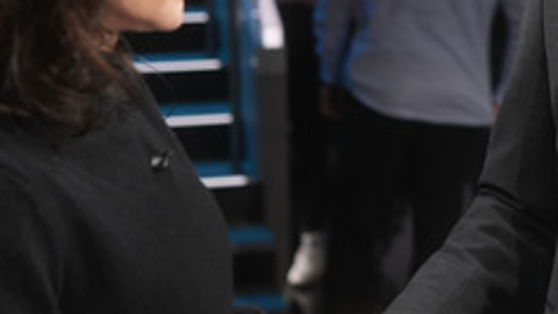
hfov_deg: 22.9
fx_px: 1332
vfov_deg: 13.2
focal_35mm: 90
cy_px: -38
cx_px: 521
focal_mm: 30
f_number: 2.2
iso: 640
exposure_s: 1/125
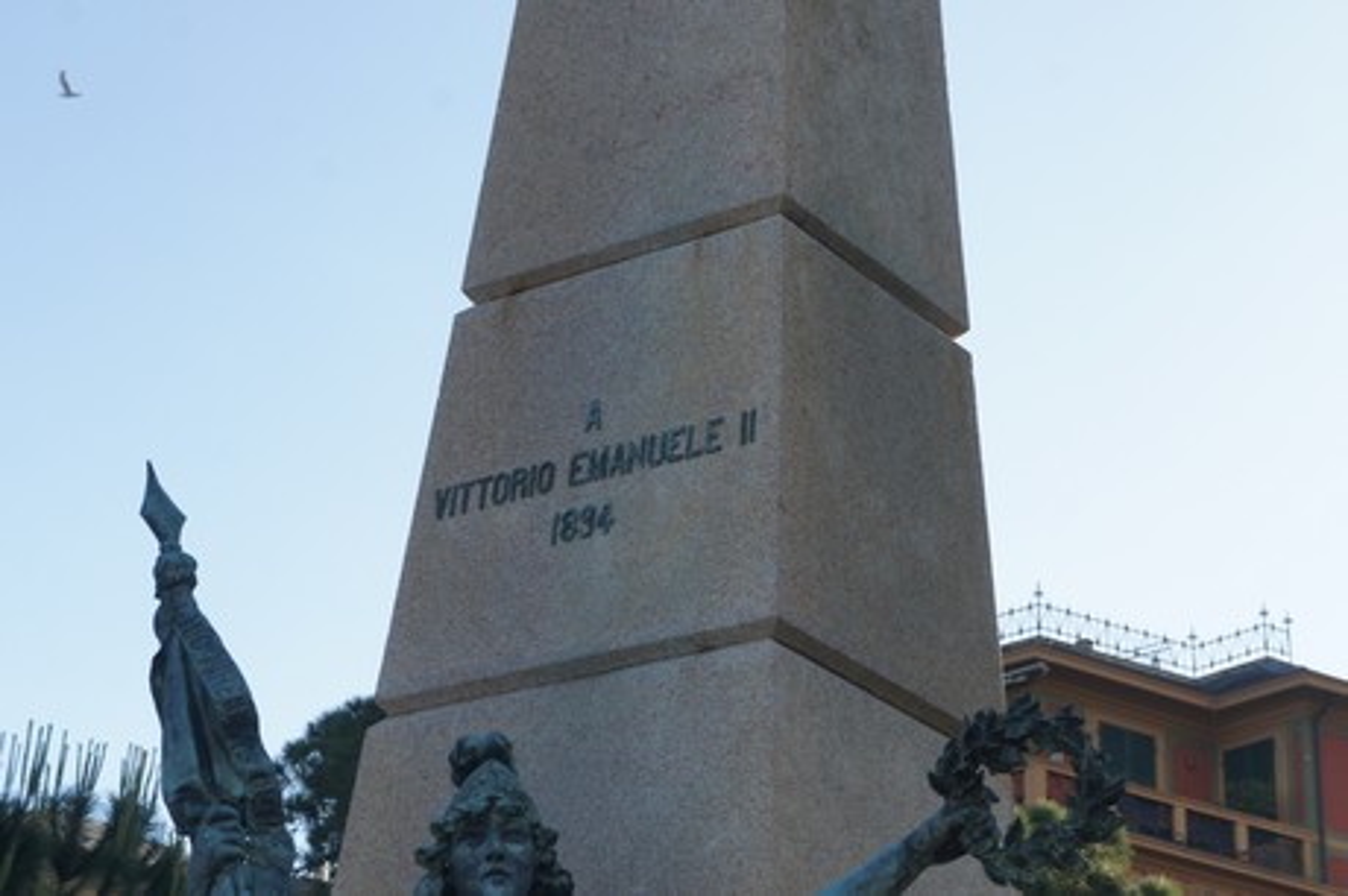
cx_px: 674
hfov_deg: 24.6
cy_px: 448
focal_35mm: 82
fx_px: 3087
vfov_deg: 16.5
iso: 200
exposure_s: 1/250
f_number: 8
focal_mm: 55
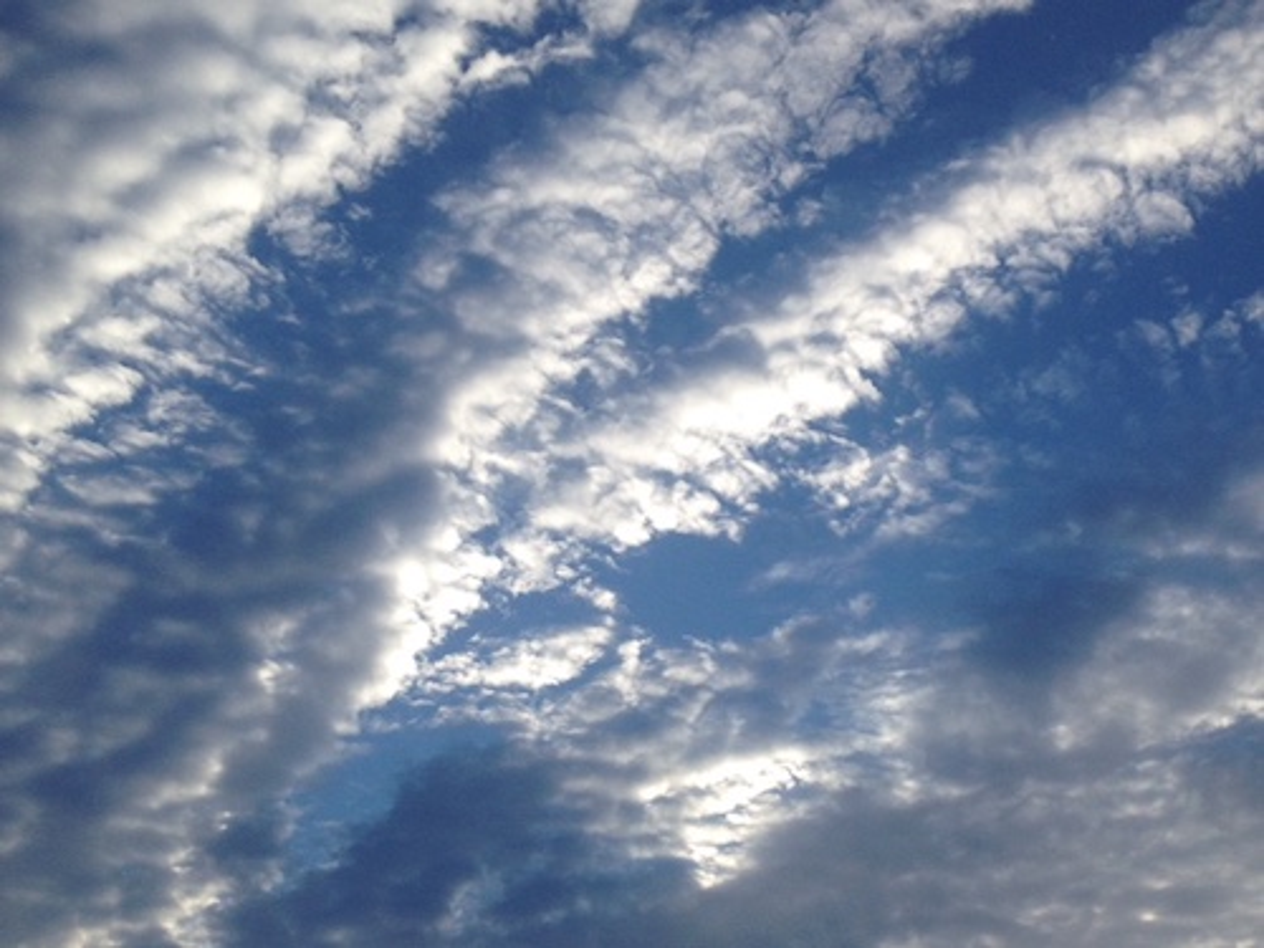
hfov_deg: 52.6
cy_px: 474
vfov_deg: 40.7
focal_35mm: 35
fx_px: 1278
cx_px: 632
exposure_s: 1/1493
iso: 50
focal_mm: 4.28
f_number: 2.4
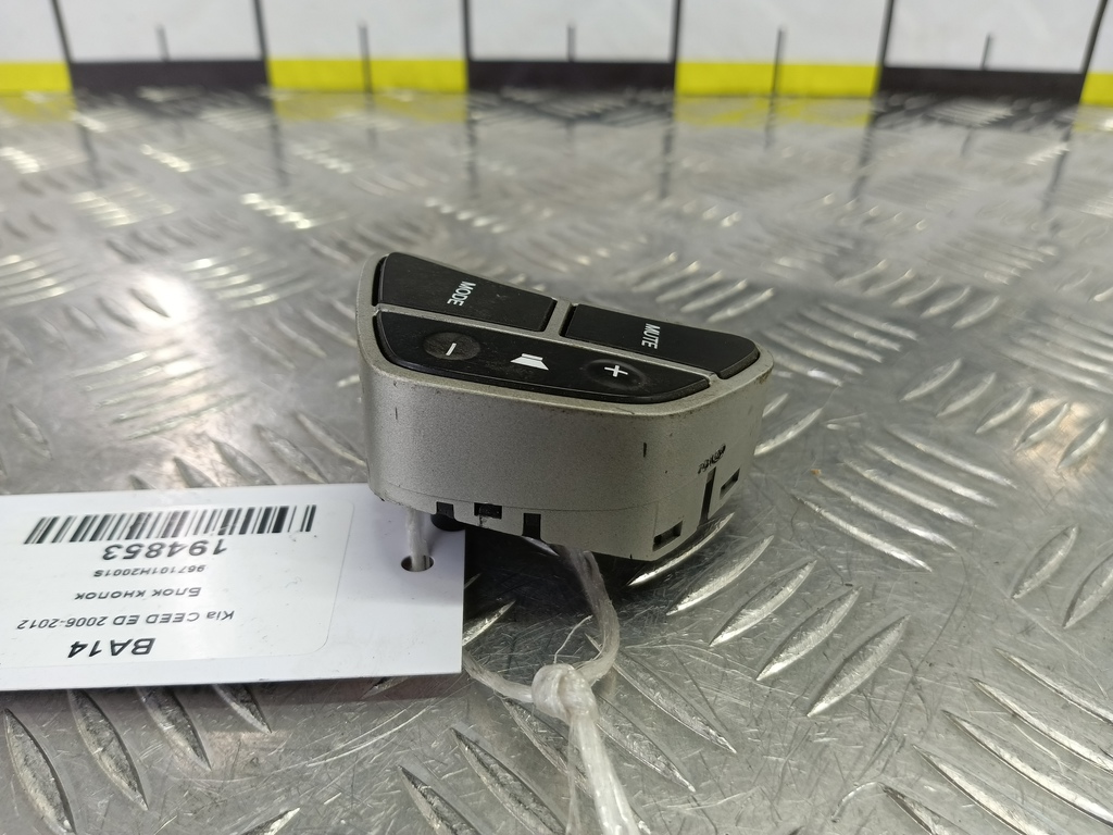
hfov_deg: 73.9
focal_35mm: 23
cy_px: 418
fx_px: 740
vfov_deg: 58.9
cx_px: 556
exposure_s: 1/50
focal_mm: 4.11
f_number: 1.6
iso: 121
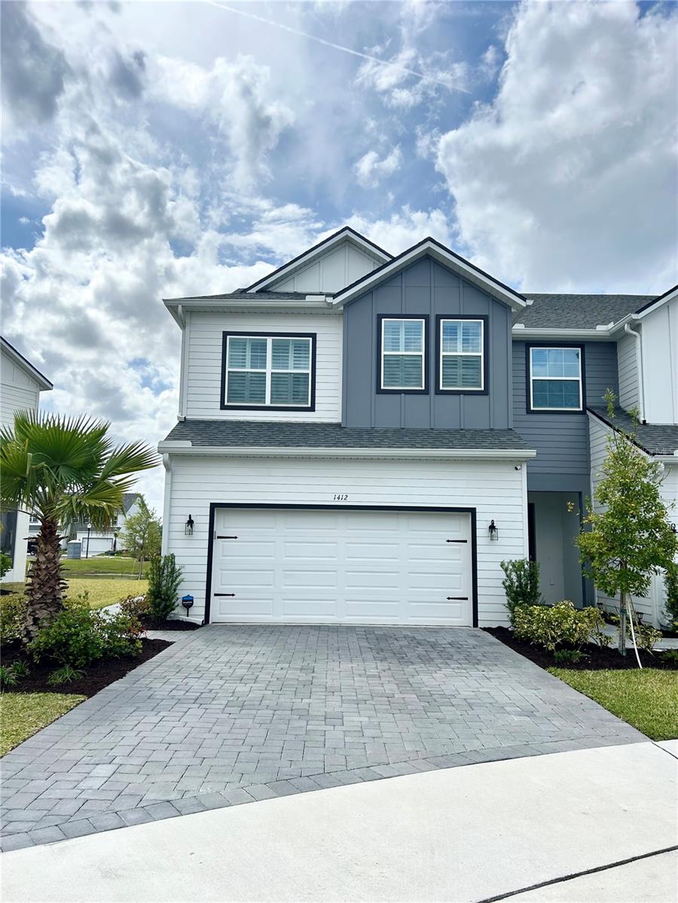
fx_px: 679
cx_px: 339
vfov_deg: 67.3
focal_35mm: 26
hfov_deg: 53.1
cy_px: 452
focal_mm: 5.7
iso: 50
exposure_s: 1/4444
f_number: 1.5
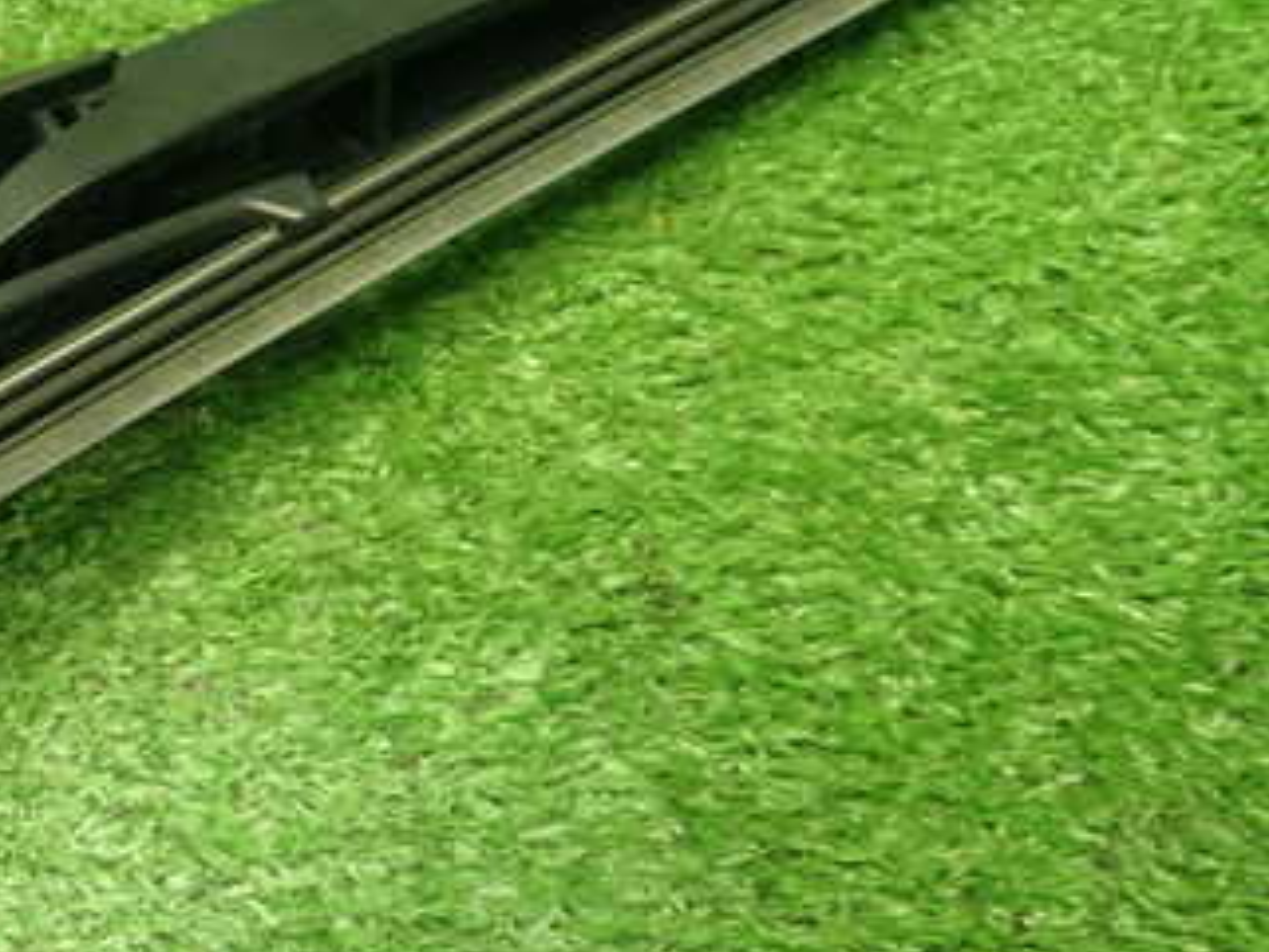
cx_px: 91
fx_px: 2054
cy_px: 411
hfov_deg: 32.4
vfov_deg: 26.1
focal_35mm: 56
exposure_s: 1/30
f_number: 2.3
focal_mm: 5.4
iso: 250
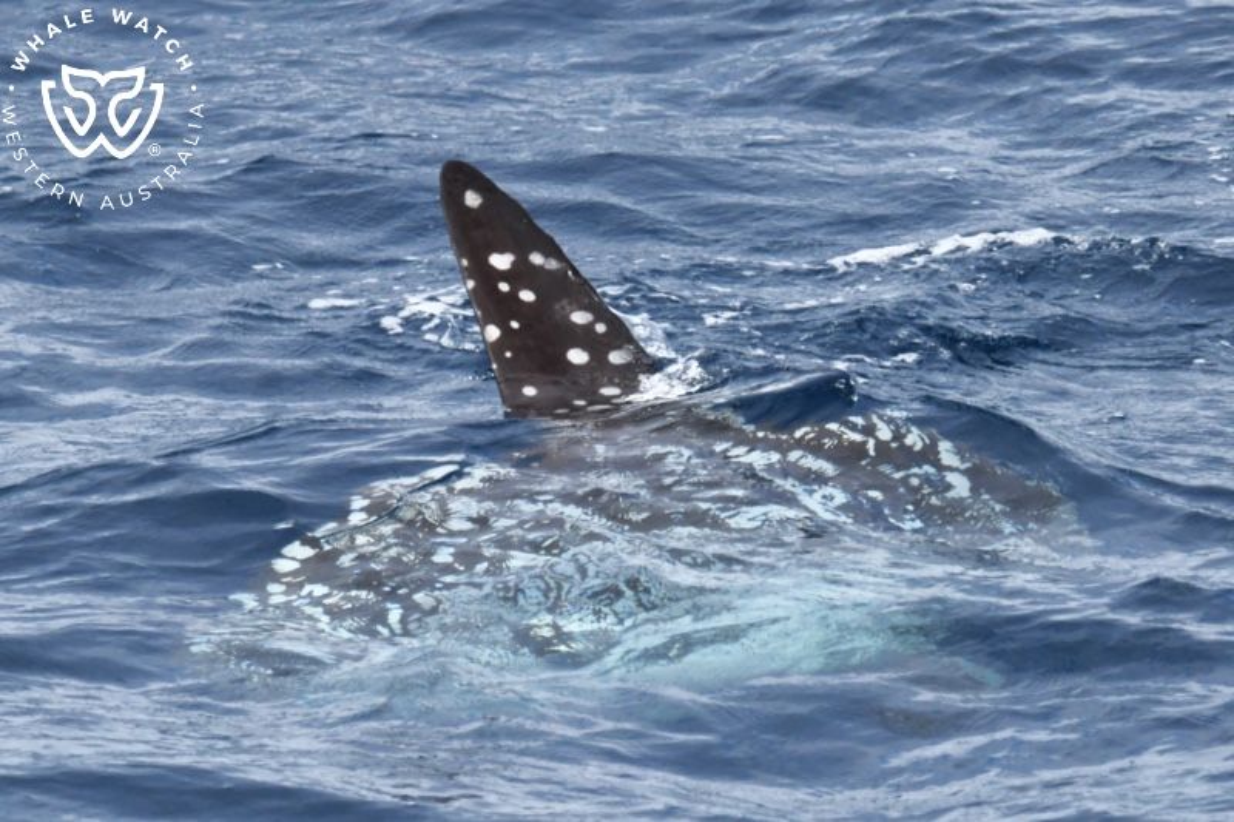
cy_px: 411
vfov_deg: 3.8
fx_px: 12337
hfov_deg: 5.7
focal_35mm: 360
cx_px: 617
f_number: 6
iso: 1100
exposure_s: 1/8000
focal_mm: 360
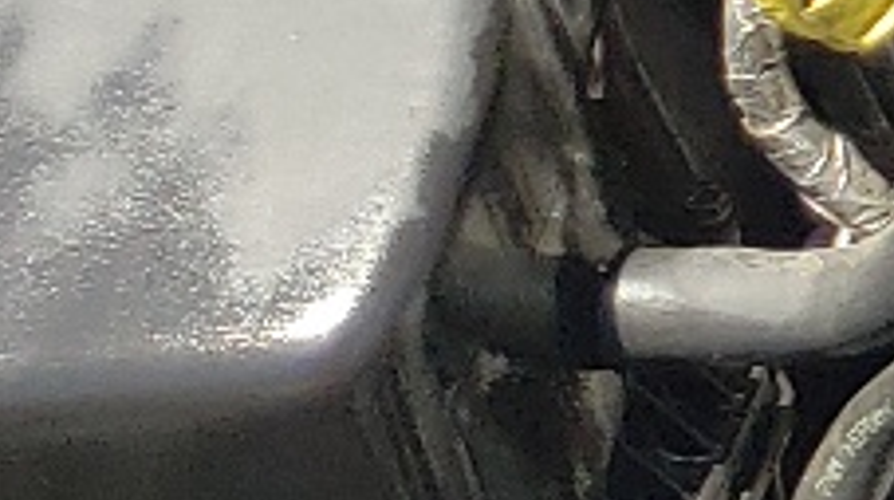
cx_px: 2855
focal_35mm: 200
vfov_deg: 5.9
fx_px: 4735
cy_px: -441
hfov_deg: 8.6
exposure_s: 1/909
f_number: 1.5
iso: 50
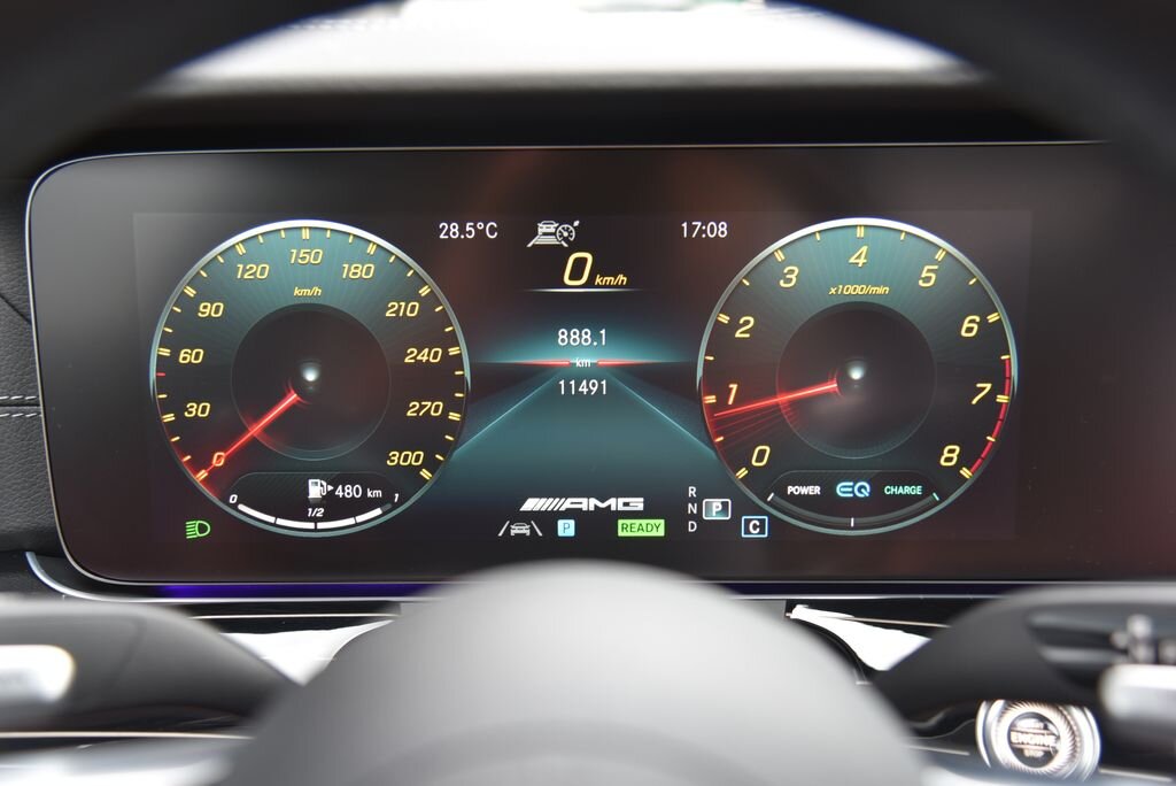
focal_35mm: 44
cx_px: 588
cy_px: 393
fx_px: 1438
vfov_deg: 30.6
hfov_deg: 44.5
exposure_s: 1/15
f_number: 4
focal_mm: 44
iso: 500
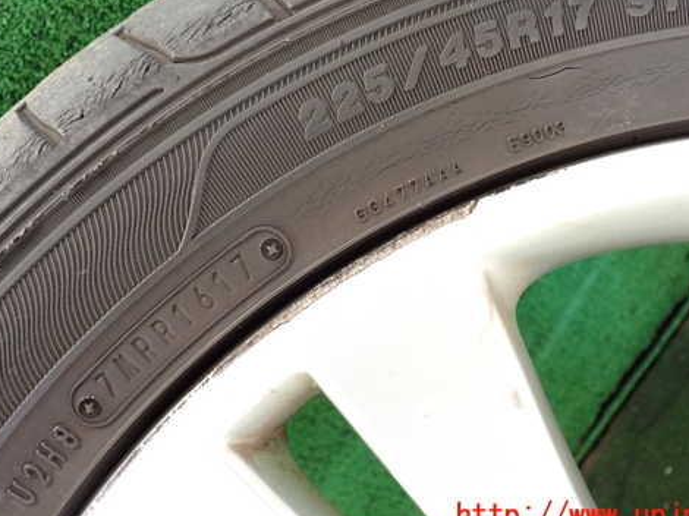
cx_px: 347
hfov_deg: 41.3
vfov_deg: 31.4
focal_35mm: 46
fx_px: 915
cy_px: 205
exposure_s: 1/125
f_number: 2.5
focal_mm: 6.37
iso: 400
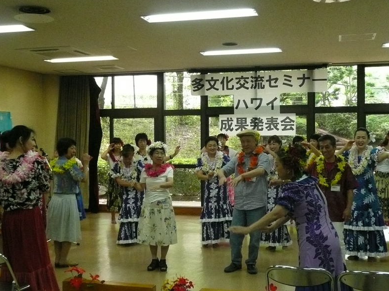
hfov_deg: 41.2
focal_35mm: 46
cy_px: 143
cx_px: 197
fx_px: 517
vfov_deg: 31.5
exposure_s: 1/60
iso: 400
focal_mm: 4.9
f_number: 3.4
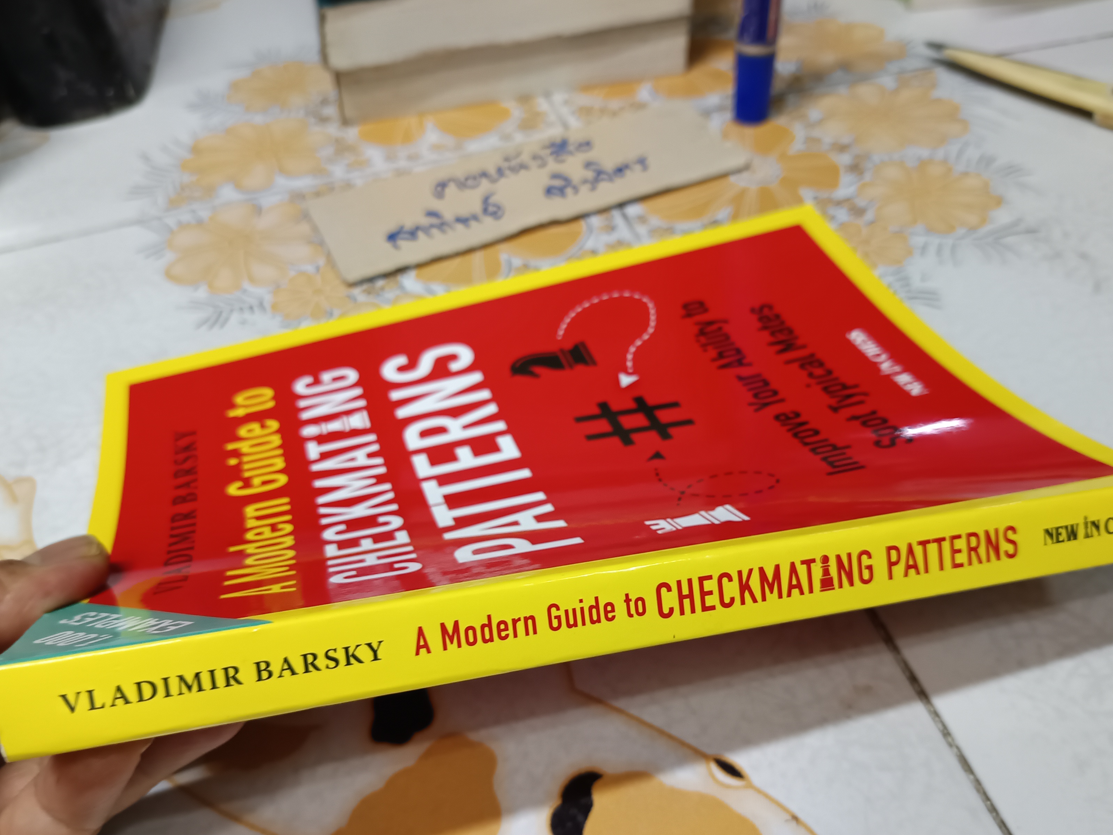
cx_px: 579
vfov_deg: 46.6
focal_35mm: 30
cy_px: 498
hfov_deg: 59.9
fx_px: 965
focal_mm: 5.31
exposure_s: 1/25
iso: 1049
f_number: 1.7
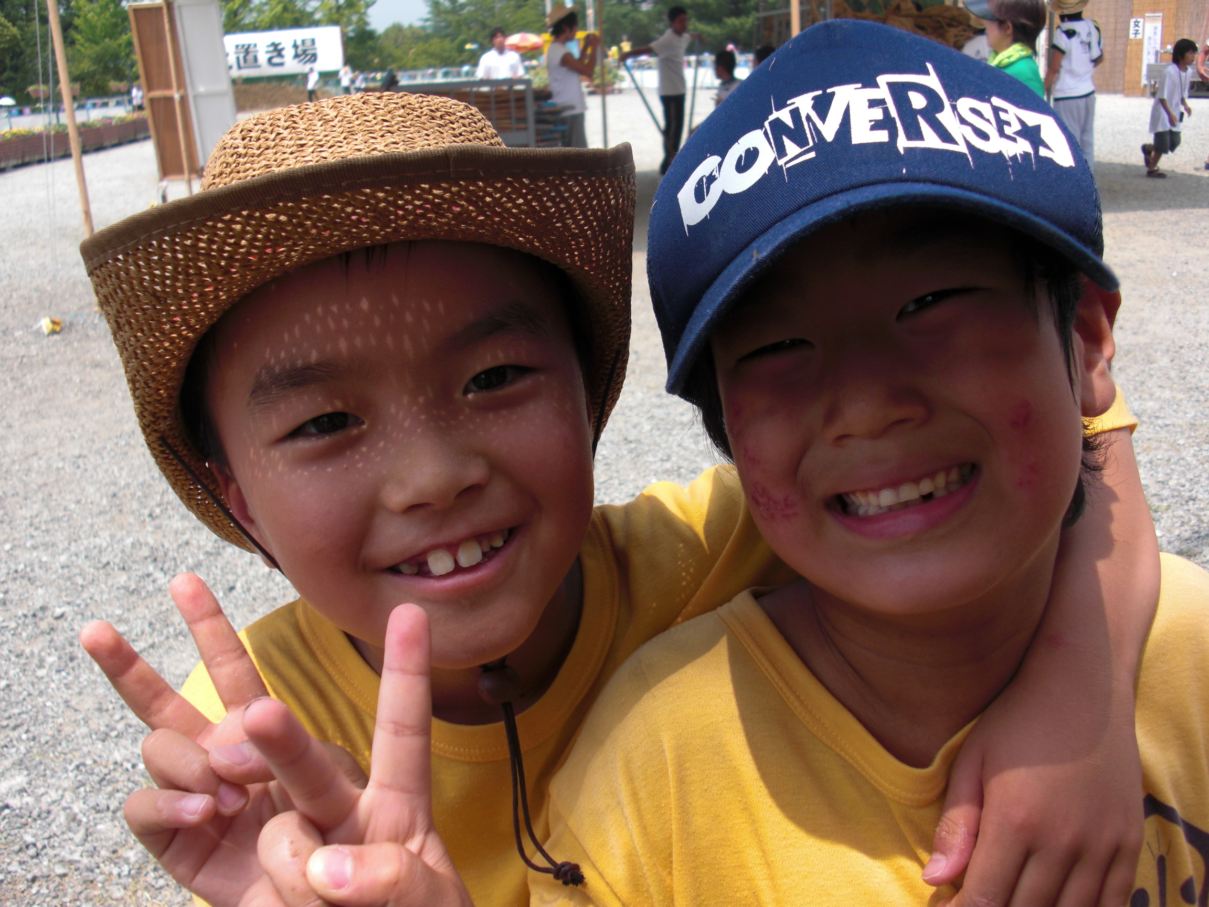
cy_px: 454
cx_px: 604
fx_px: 1257
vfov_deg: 39.7
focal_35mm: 36
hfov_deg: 51.4
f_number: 2.8
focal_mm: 6.3
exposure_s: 1/640
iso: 50
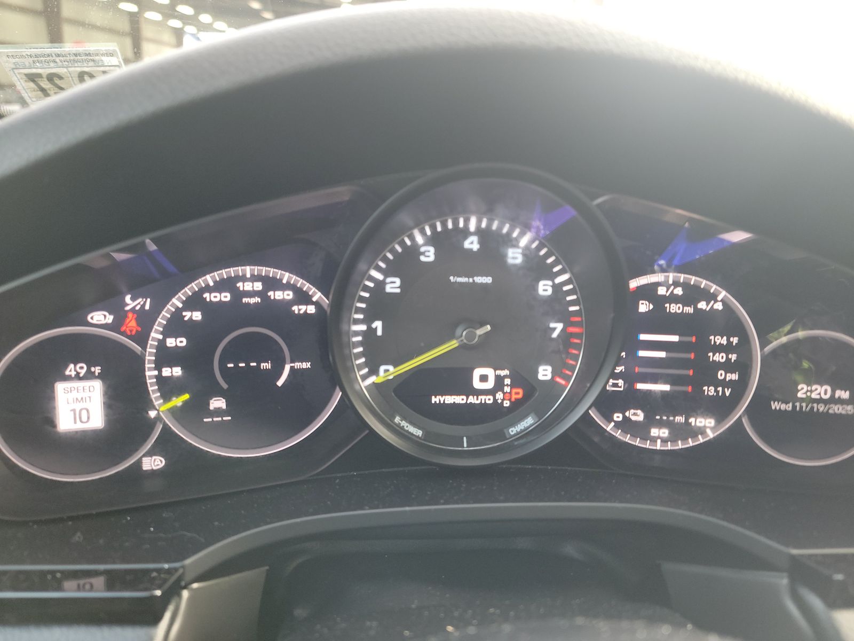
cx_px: 427
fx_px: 592
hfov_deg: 71.6
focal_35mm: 24
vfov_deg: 56.8
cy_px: 320
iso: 238
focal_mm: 6.7
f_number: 1.8
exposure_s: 1/59
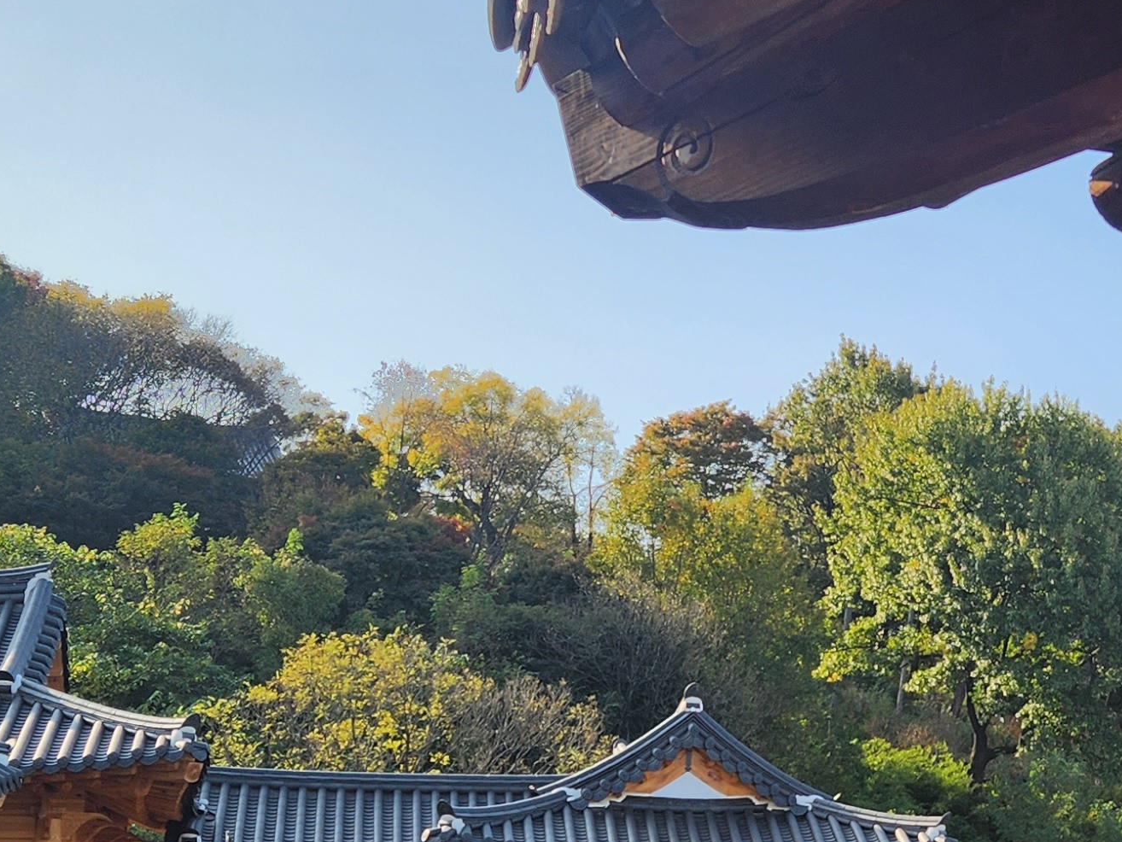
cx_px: 1002
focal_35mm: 70
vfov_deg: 20.9
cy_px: 591
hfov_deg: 26.8
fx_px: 2269
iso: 20
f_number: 1.8
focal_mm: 5.4
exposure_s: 1/997
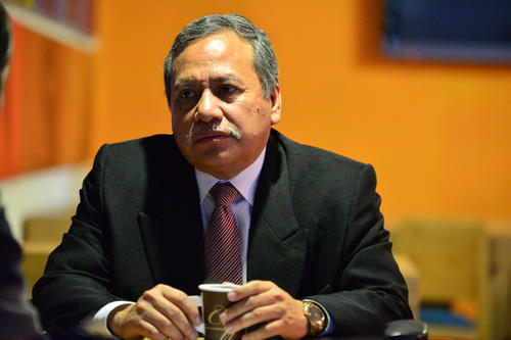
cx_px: 256
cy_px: 170
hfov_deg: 14.7
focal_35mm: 140
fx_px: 1986
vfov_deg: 9.8
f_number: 2.8
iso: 4000
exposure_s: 1/100
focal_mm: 140
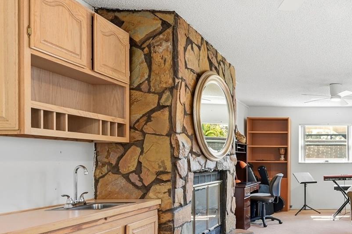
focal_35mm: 32
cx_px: 330
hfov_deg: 50.5
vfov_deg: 40.1
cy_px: 170
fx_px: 313
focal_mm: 16
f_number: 9
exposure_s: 1/400
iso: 250
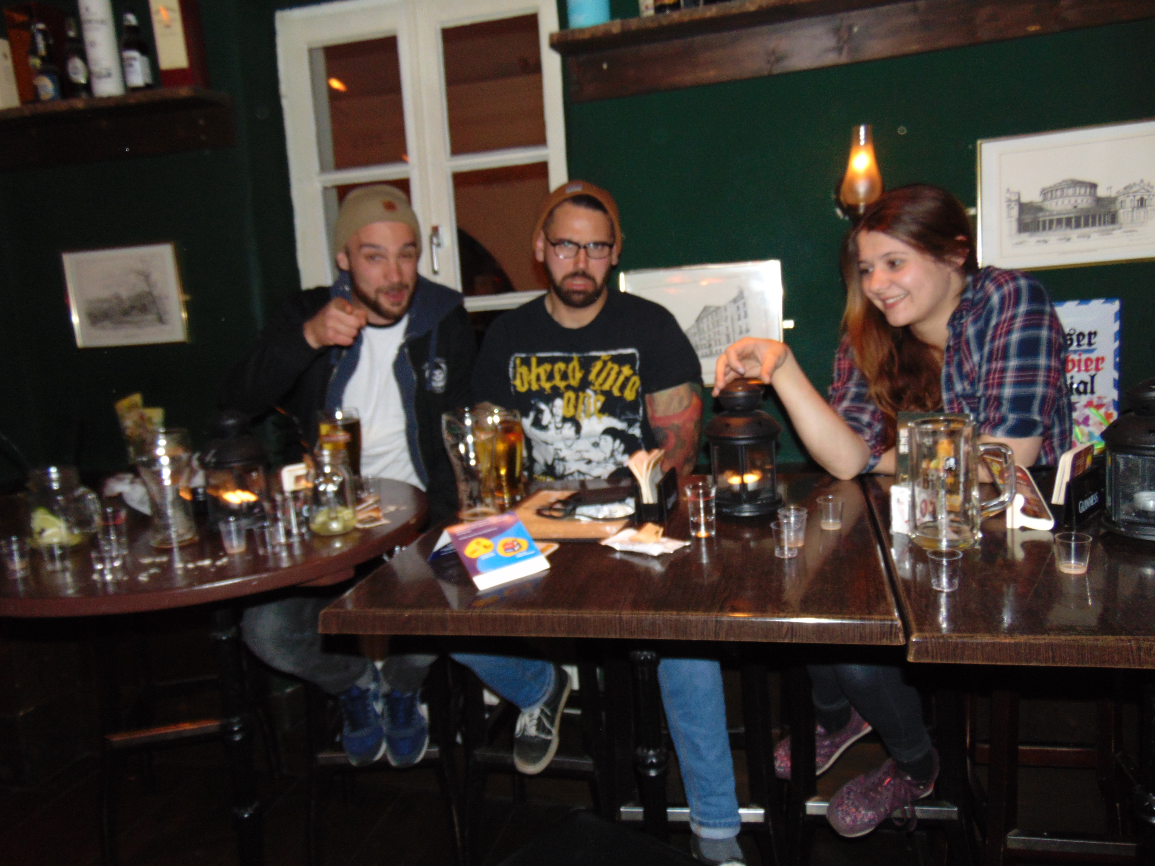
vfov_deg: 54.9
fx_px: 834
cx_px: 578
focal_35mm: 25
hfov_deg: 69.4
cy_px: 433
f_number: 3
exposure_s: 1/8
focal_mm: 4.5
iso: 200
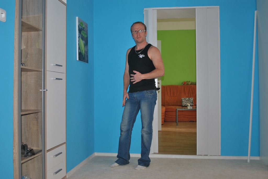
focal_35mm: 36
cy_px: 90
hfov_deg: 53.1
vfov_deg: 37.0
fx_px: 268
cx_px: 134
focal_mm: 24
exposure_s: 1/60
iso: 200
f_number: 4
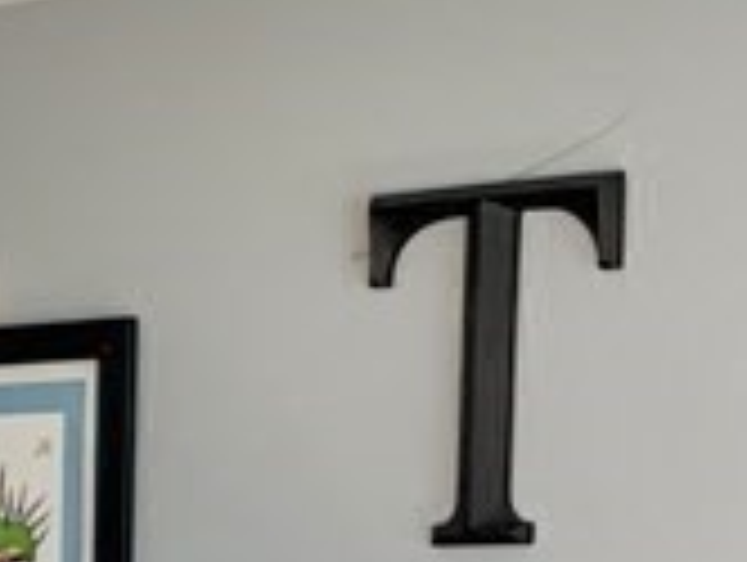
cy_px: 1115
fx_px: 3458
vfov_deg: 8.8
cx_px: -454
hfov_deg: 11.7
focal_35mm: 160
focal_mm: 4.25
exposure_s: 1/76
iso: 100
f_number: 1.8
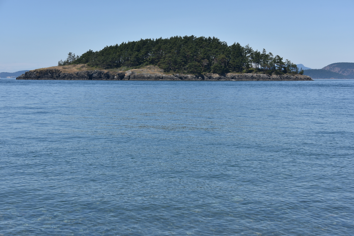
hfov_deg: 29.6
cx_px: 177
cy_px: 118
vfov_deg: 20.0
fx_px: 669
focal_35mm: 68
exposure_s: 1/320
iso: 100
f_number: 9
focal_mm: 68
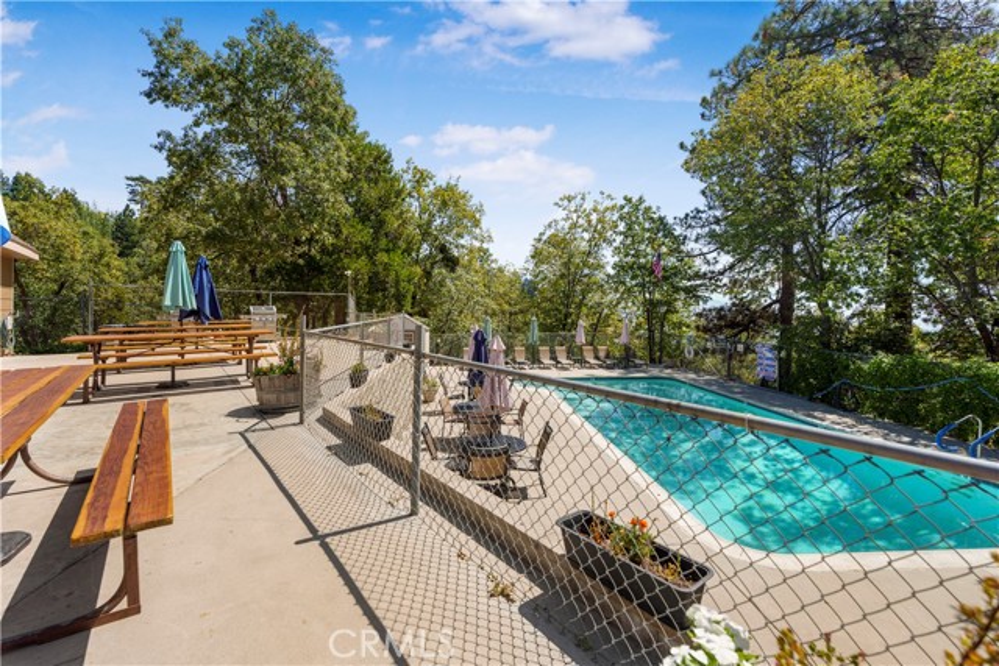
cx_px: 500
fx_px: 444
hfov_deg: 96.7
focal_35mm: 16
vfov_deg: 73.8
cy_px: 333
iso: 50
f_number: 5.6
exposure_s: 1/160
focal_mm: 16
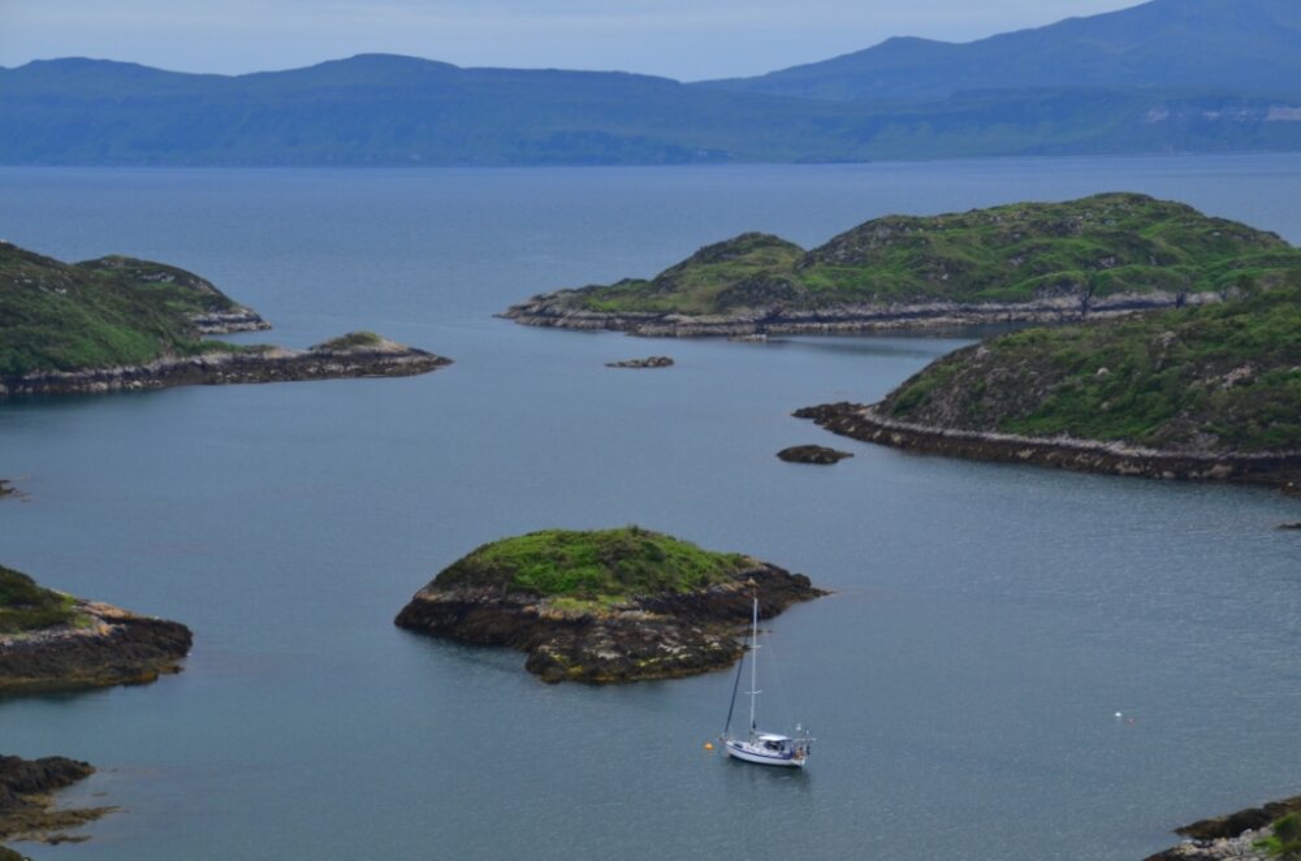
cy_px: 430
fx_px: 4057
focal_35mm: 112
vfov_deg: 12.1
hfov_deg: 18.2
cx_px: 650
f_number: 10
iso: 400
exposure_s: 1/200
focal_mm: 75
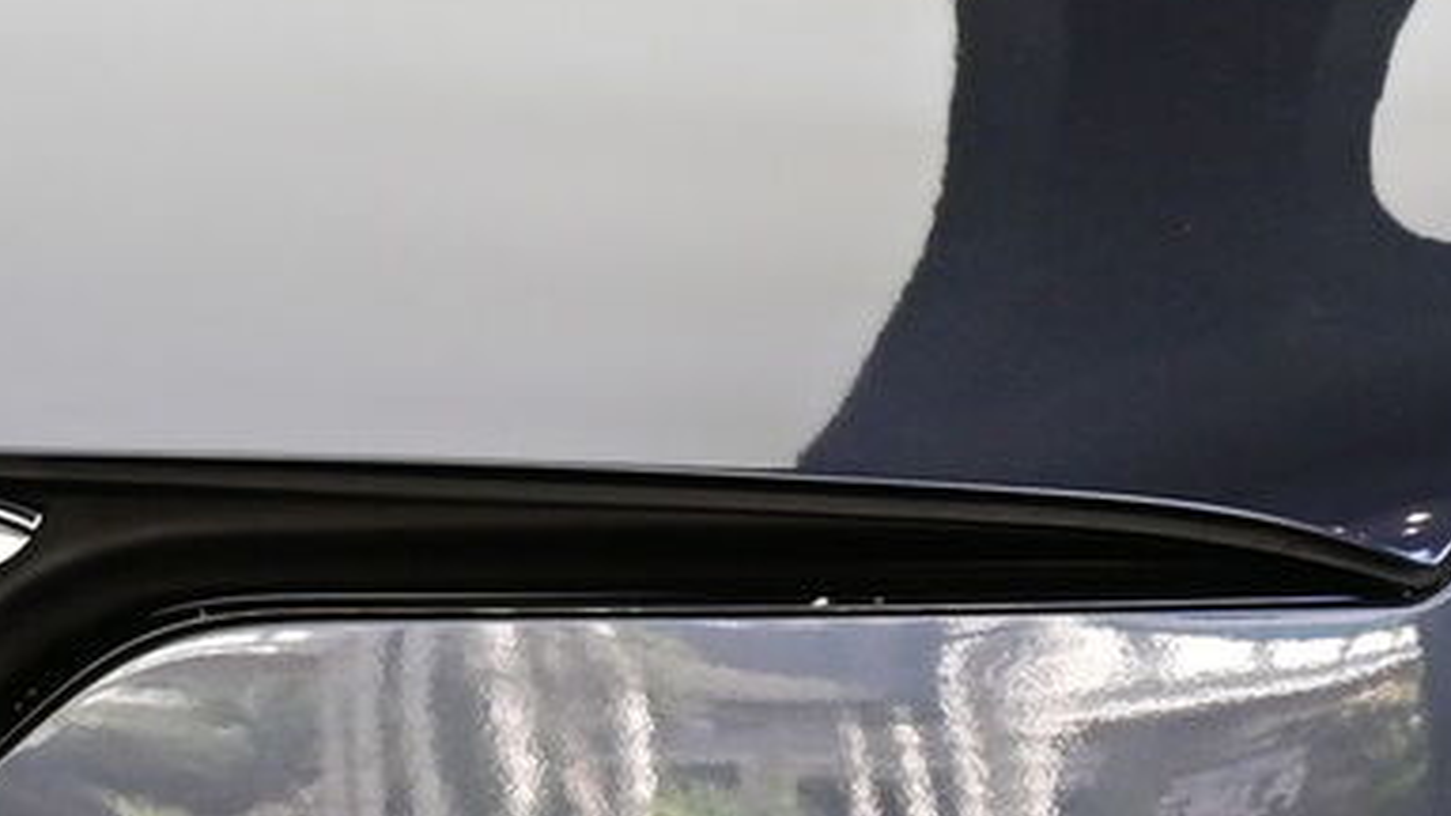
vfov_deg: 5.8
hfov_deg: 10.2
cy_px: 820
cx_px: -261
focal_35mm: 208
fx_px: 8000
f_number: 6.3
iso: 400
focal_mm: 26.5
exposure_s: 1/160
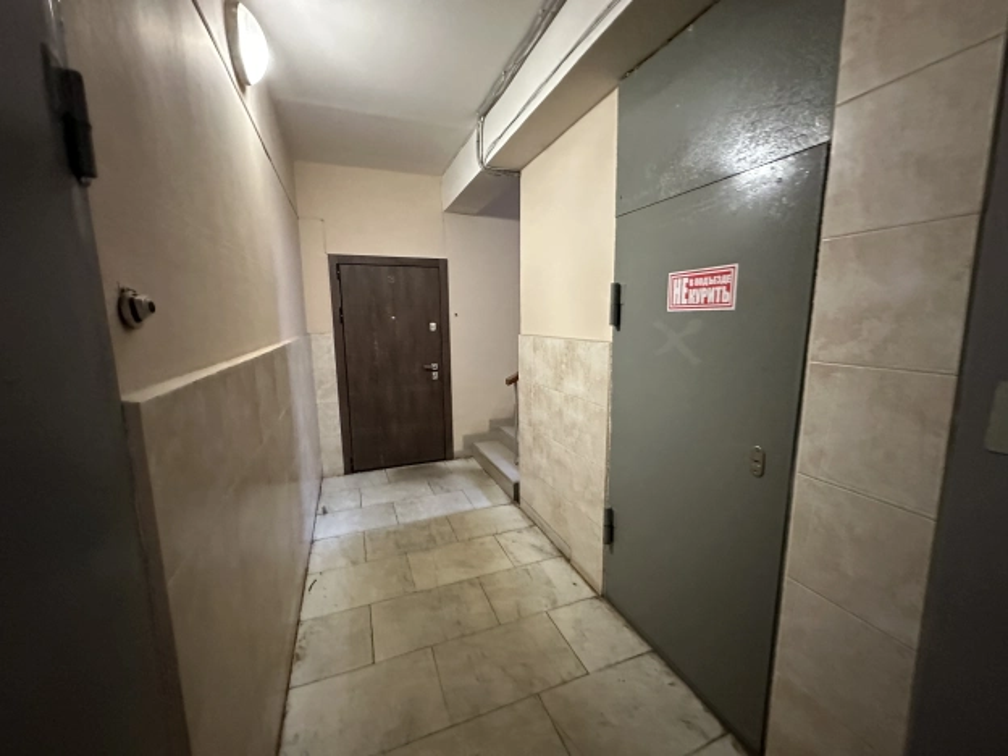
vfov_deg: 85.7
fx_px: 408
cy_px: 378
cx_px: 504
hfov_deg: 102.1
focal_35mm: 14
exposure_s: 1/50
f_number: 2.2
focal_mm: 2.22
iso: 1000
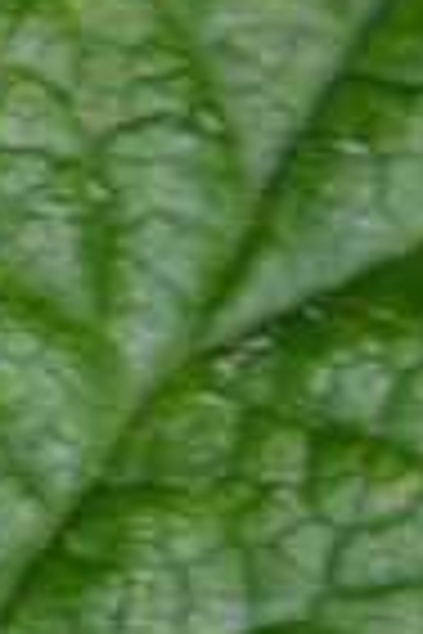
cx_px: -855
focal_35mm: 2171
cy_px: 958
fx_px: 38261
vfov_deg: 0.9
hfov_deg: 0.6
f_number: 8
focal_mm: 200
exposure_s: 1/125
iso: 125
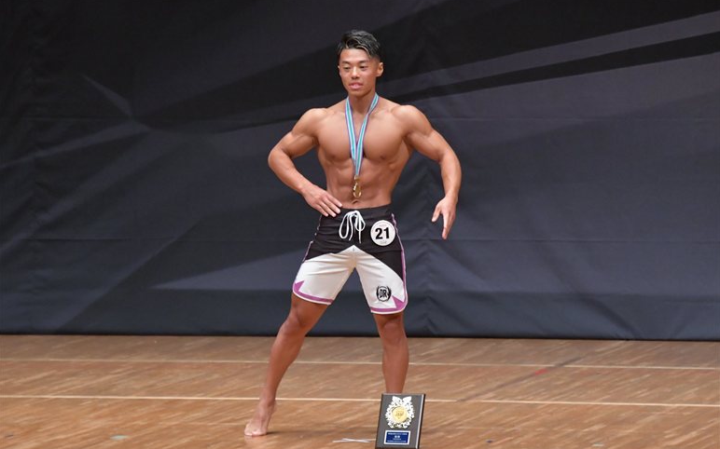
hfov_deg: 6.8
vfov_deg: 4.3
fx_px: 6022
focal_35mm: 307
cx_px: 360
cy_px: 236
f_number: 5.6
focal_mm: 200
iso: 6400
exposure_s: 1/400
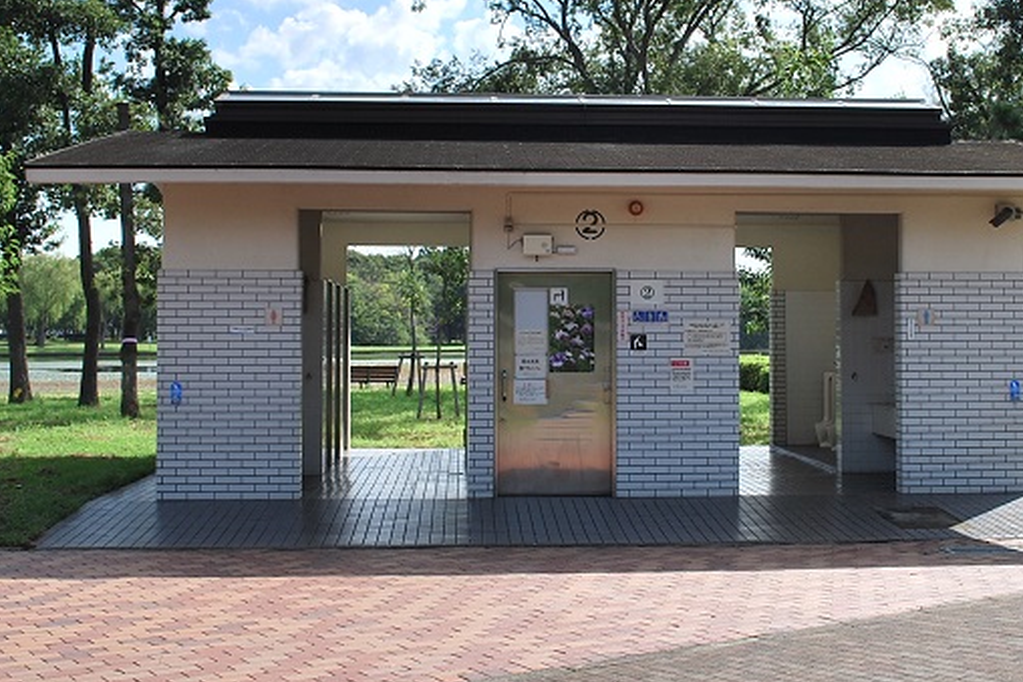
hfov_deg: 38.8
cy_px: 272
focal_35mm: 51
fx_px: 1450
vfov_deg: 26.4
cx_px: 592
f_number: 8
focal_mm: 24
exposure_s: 1/250
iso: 100
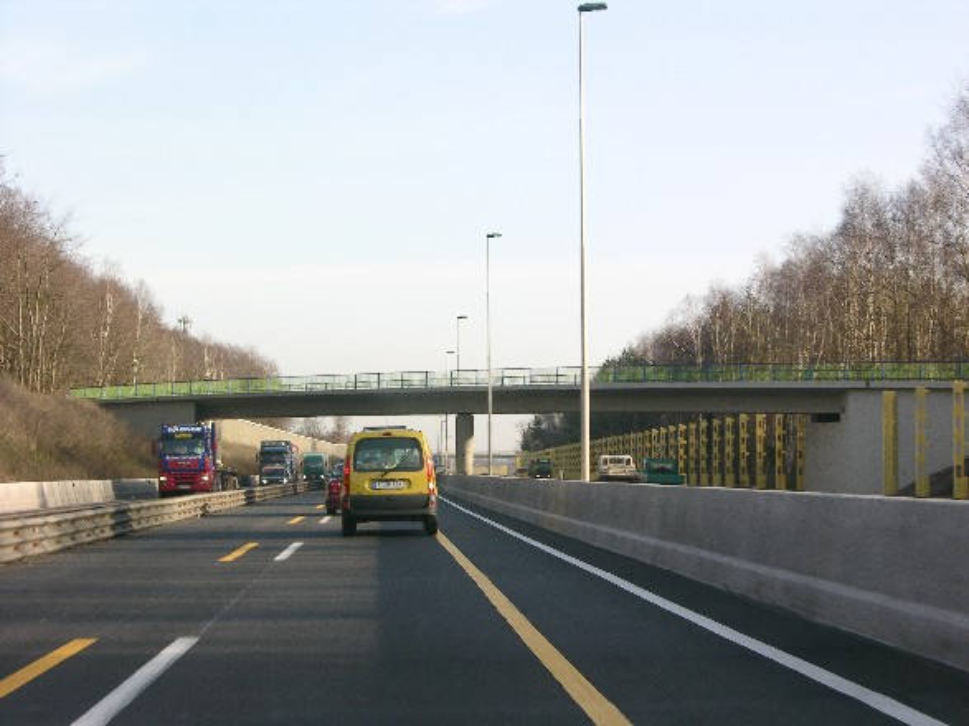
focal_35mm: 74
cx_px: 484
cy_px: 363
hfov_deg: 26.3
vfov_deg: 19.9
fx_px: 2071
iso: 50
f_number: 6
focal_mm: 18.8
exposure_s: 1/87.2
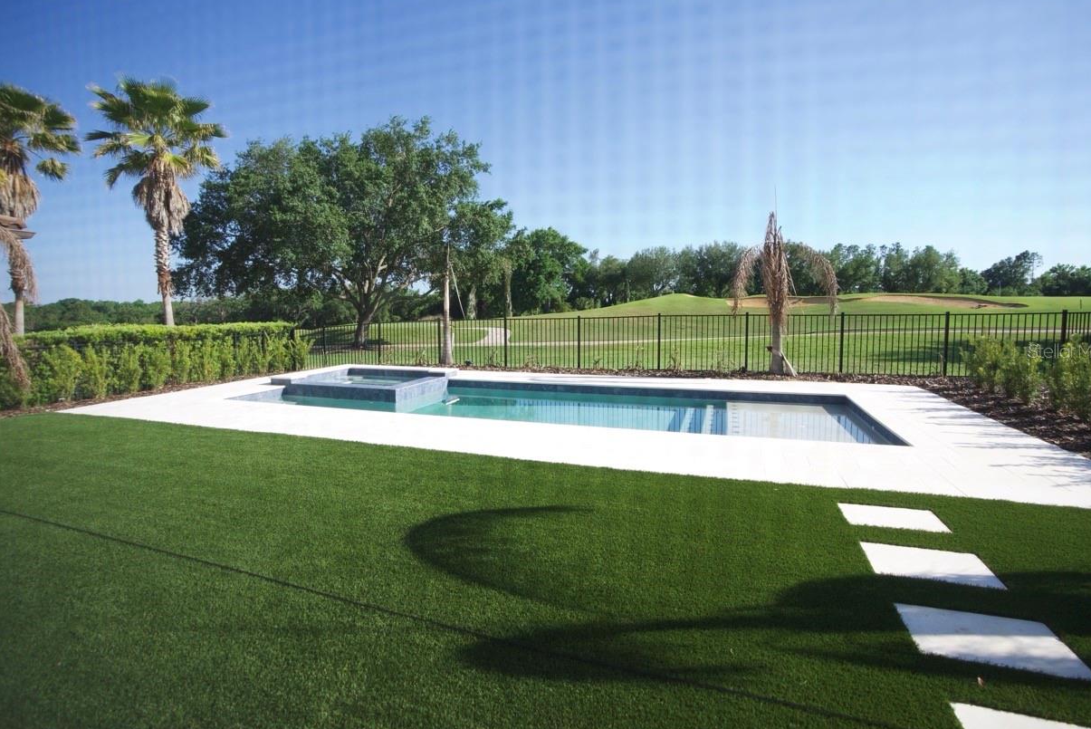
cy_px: 351
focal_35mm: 17
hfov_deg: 93.2
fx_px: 515
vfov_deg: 70.5
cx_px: 534
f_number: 3.5
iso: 50
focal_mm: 16
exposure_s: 1/160
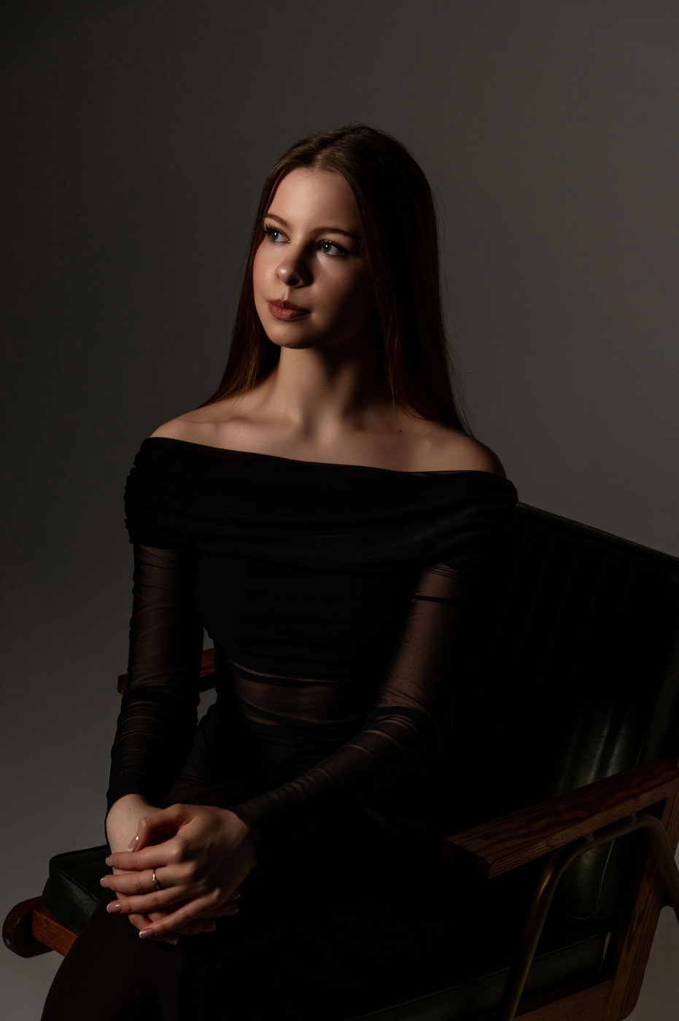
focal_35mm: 75
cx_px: 340
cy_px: 510
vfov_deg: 27.0
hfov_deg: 18.2
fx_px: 2125
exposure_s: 1/160
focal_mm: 75
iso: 160
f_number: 7.1
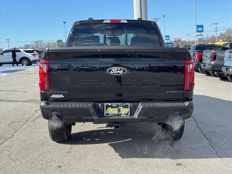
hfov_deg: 39.7
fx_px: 322
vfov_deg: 30.3
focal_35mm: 48
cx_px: 116
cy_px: 87
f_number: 1.78
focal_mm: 6.76
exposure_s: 1/2331
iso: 64
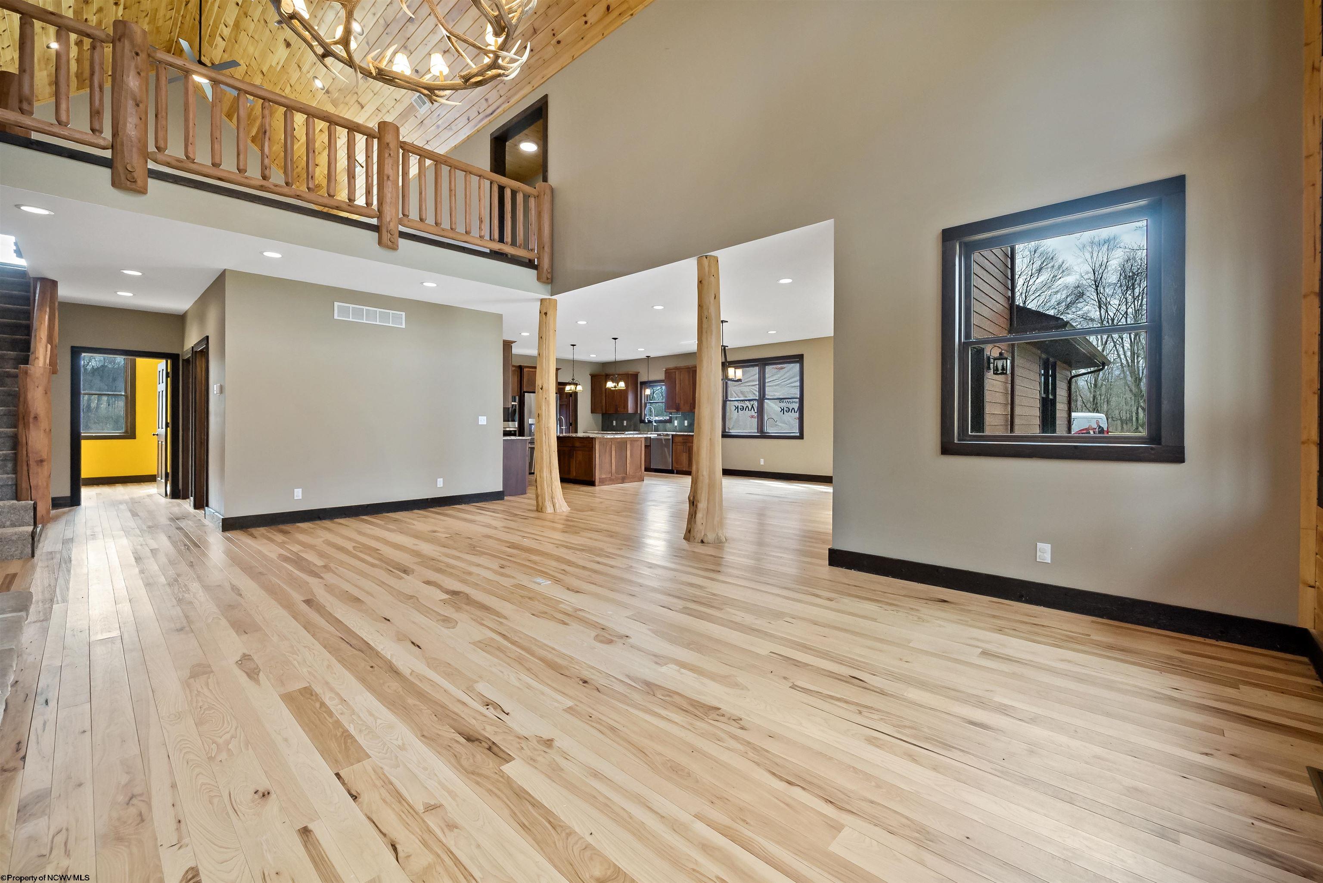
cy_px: 442
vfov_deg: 81.3
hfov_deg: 104.2
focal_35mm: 14
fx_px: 515
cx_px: 662
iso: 3200
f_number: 5.6
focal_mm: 14
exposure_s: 1/125
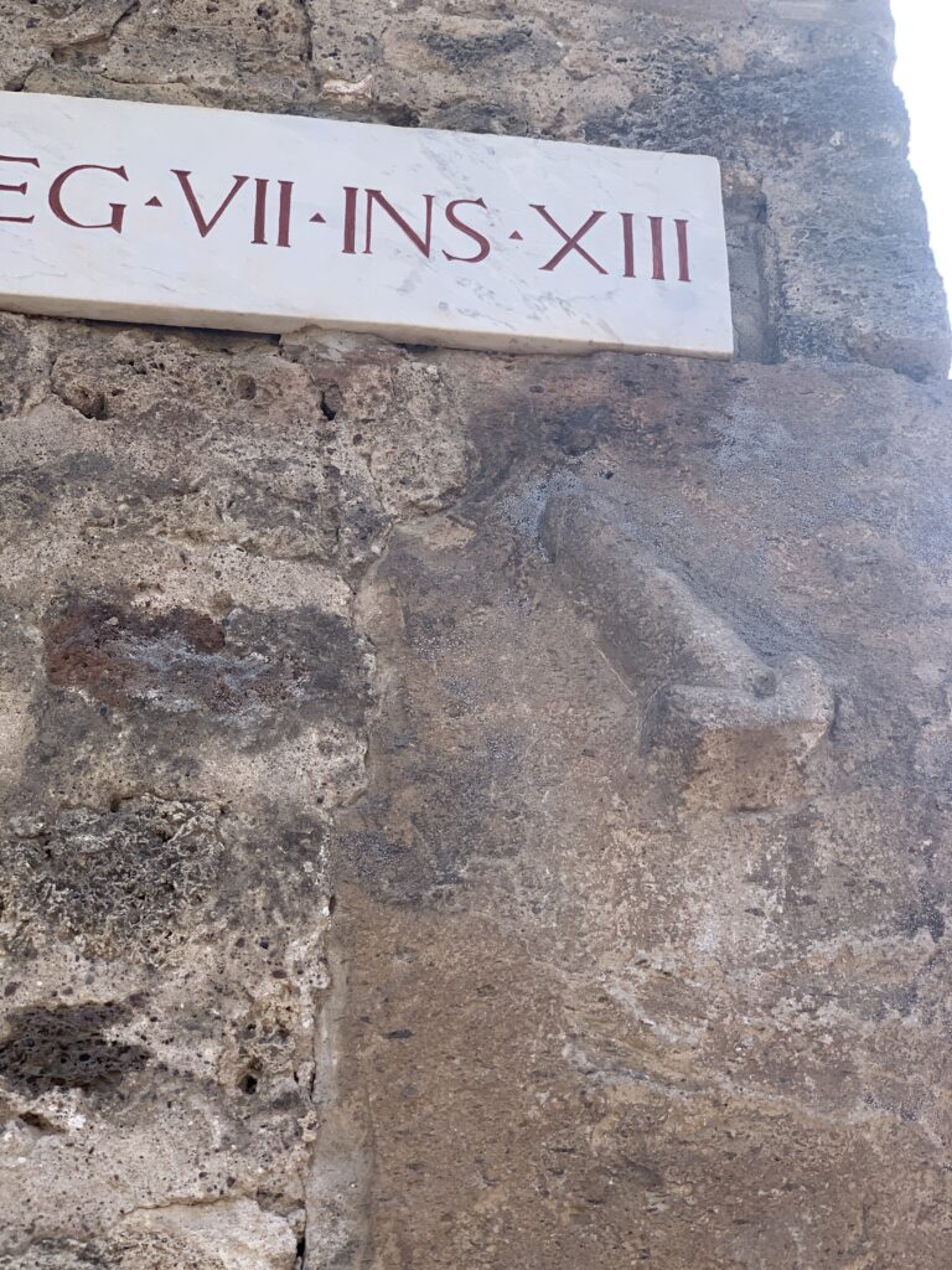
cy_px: 635
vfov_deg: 36.8
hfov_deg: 28.0
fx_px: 1907
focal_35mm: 52
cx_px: 476
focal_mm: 6
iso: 16
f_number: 2.4
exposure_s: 1/251
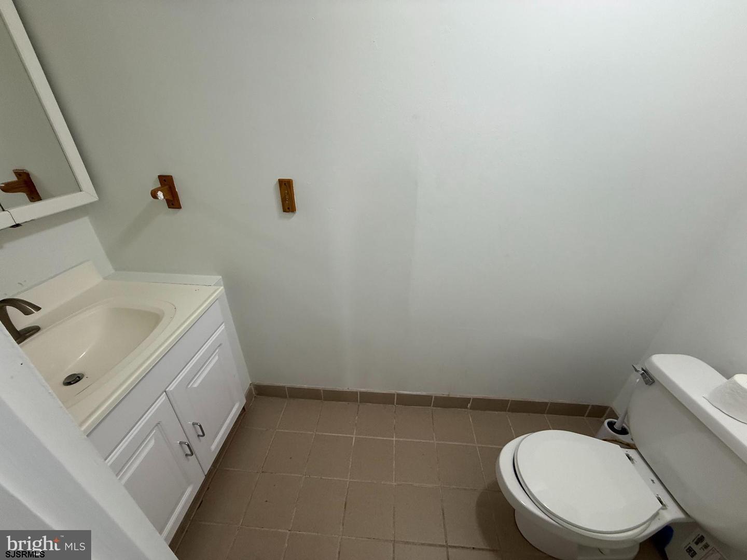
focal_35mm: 14
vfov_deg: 85.7
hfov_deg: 102.1
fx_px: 302
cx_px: 374
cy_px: 280
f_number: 2.2
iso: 200
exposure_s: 1/120
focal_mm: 2.22
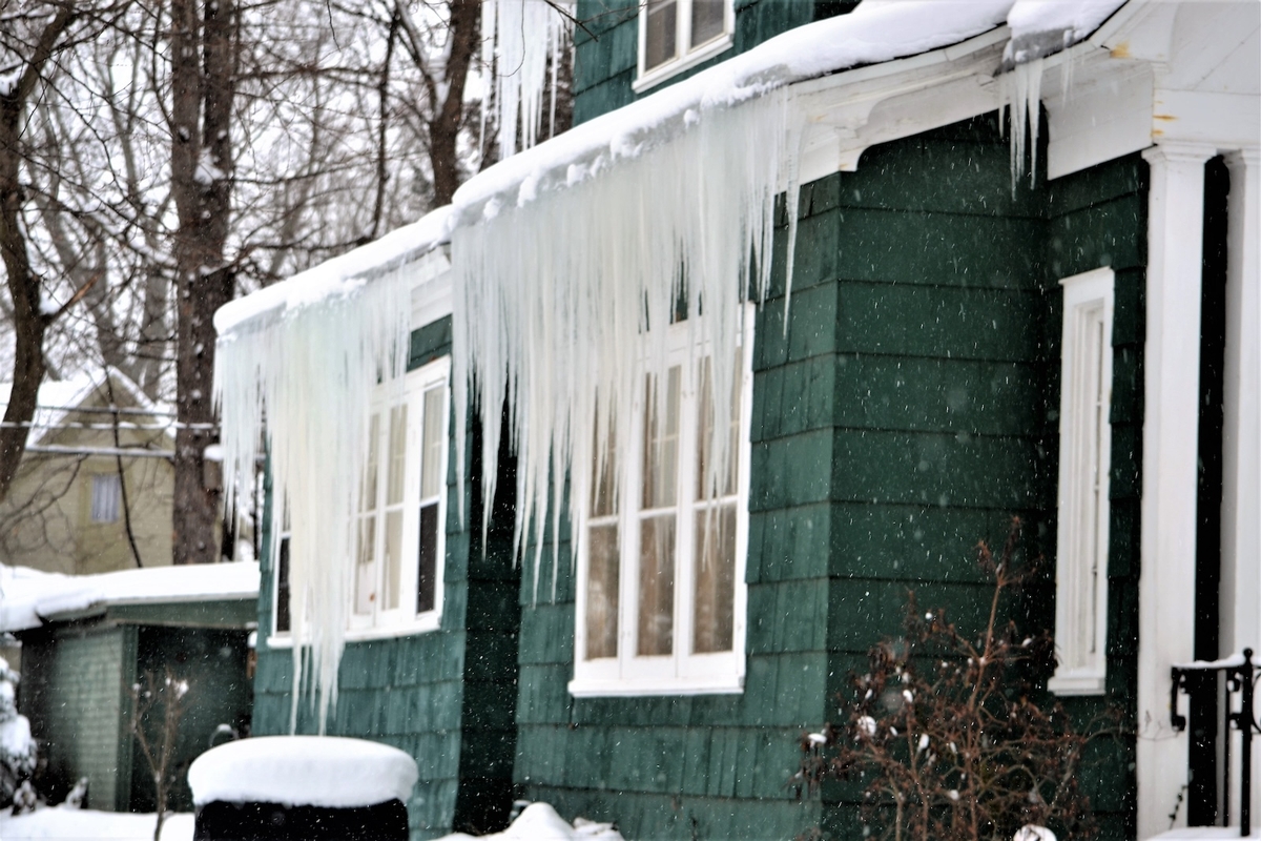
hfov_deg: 17.1
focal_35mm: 120
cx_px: 630
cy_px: 420
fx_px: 4203
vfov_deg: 11.4
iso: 140
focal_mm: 80
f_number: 5.6
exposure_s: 1/125
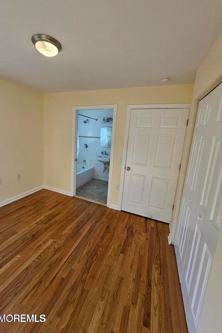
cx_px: 95
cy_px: 162
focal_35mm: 14
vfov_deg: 104.2
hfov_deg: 80.7
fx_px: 130
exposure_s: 1/120
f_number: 2.2
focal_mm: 1.74
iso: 40
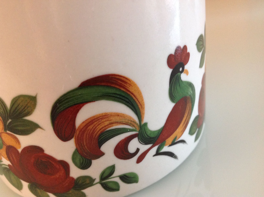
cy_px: 98
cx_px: 132
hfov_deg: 52.7
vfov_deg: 40.6
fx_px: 267
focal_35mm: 35
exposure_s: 1/17
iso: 250
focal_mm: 4.28
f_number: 2.4
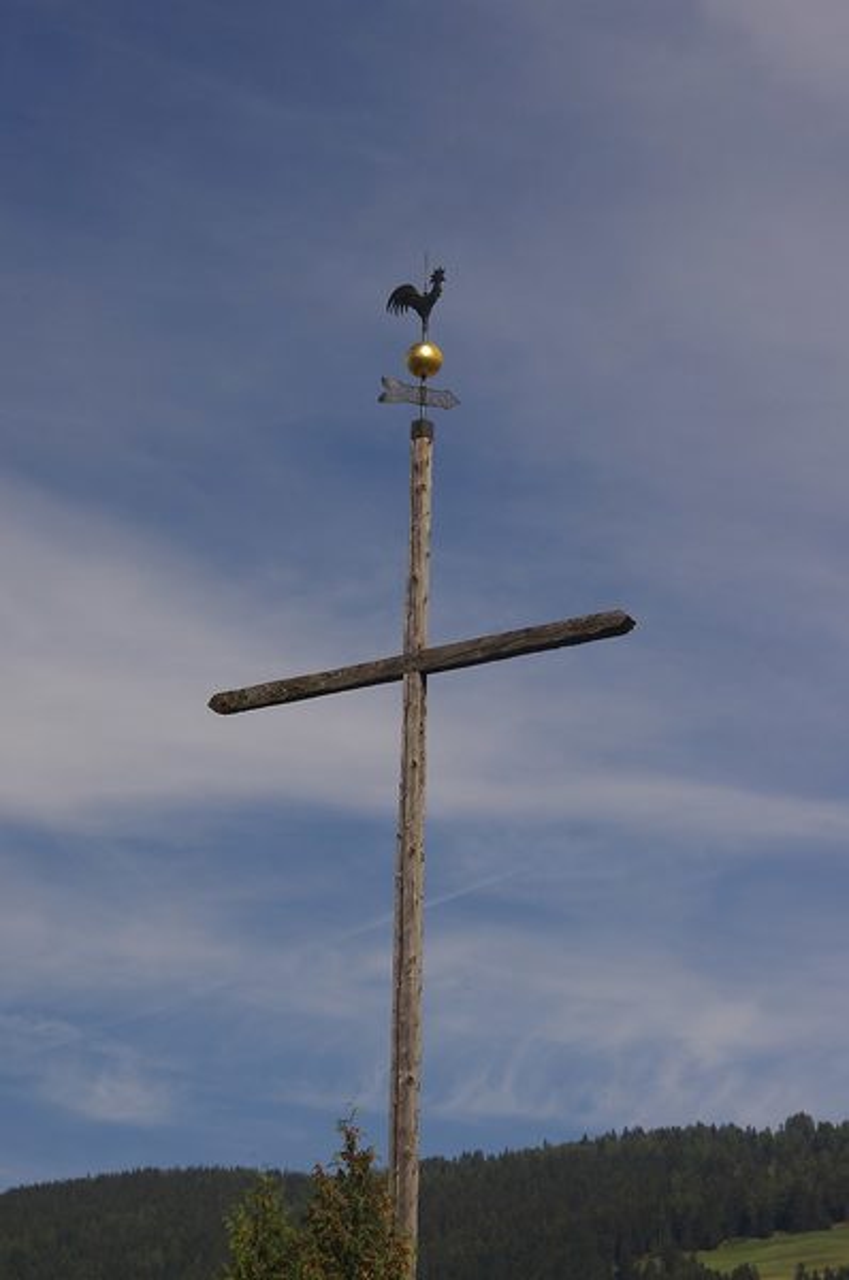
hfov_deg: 13.0
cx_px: 424
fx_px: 3727
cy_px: 640
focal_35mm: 105
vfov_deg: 19.5
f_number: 8
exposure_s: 1/400
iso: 200
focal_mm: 70
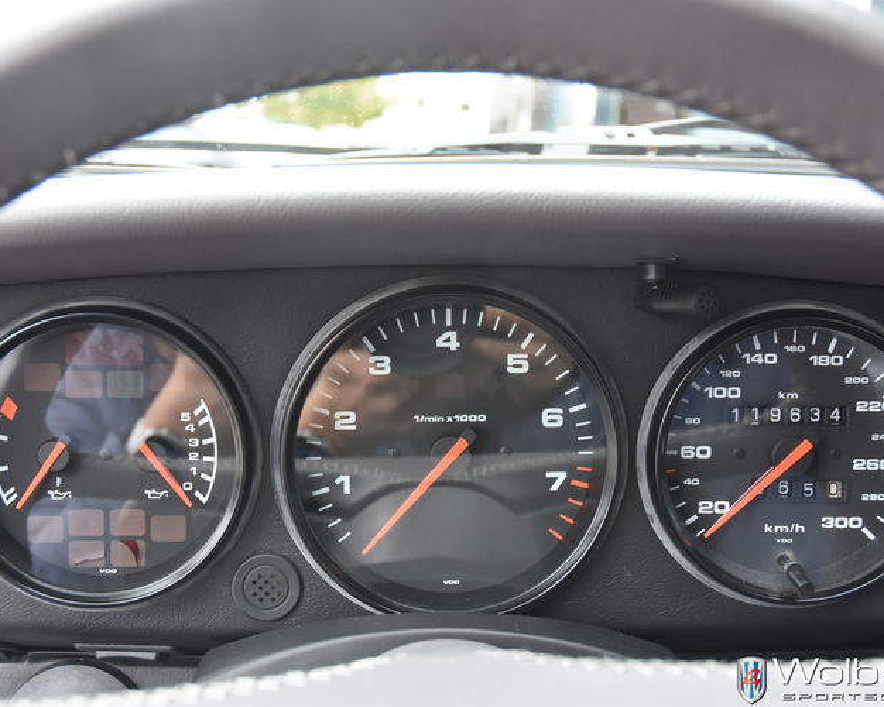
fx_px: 994
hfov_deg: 47.9
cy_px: 356
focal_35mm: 38
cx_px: 421
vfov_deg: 39.2
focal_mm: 22
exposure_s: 1/80
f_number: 4.5
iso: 800
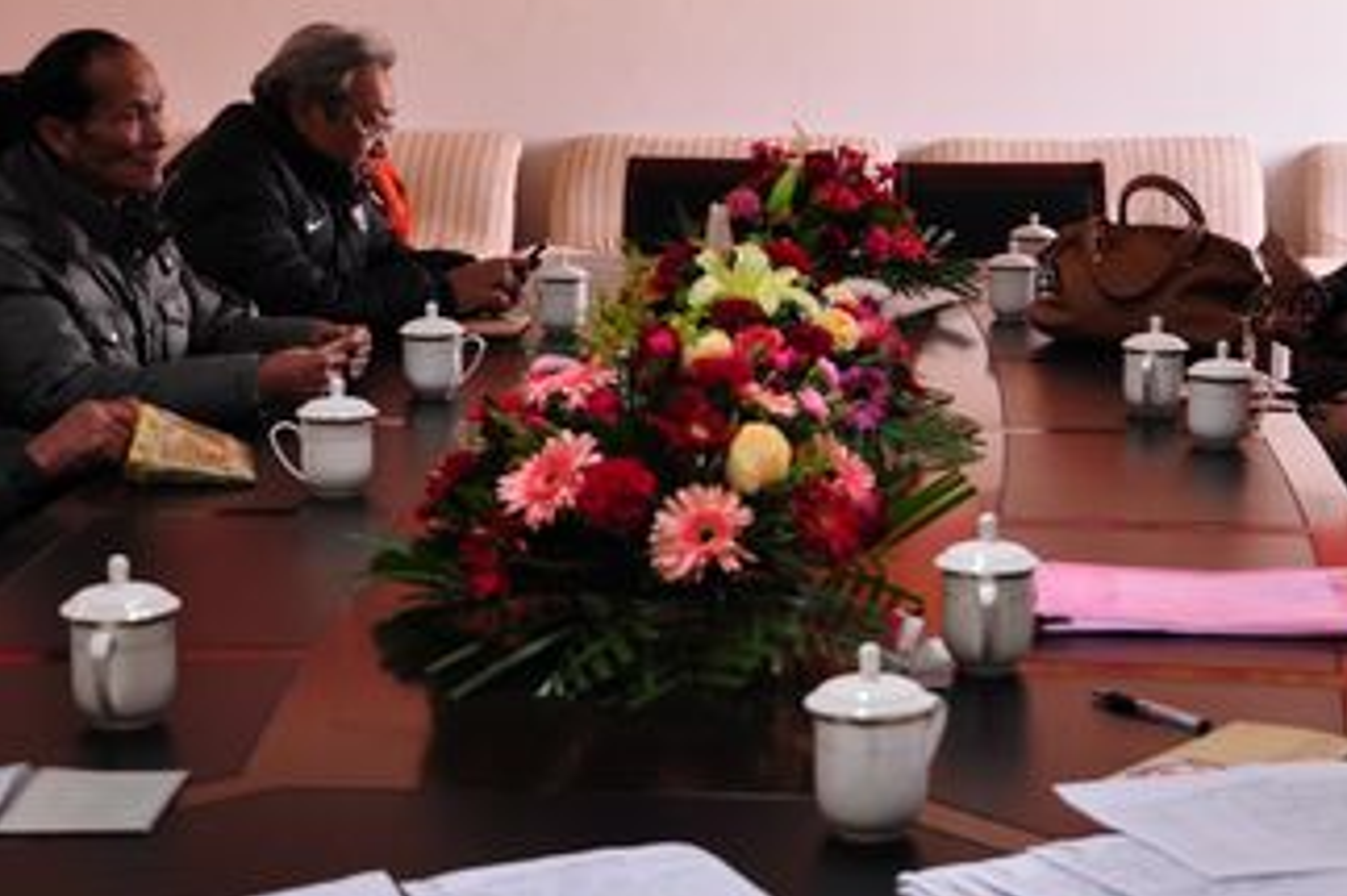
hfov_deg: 25.8
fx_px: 2917
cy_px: 331
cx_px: 909
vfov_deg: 17.4
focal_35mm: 78
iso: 320
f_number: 4
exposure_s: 1/15
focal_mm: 28
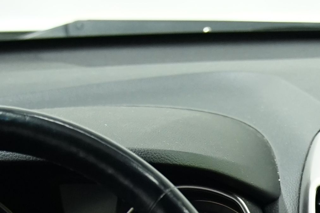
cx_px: 549
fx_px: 1528
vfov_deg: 7.5
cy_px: 510
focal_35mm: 172
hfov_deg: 11.2
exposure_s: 1/40
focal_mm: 29
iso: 1000
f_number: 2.8
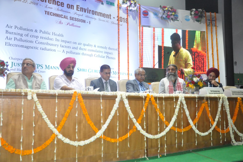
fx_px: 243
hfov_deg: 53.2
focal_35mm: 36
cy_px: 81
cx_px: 122
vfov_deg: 36.8
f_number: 5.6
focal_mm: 24
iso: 2500
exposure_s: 1/125
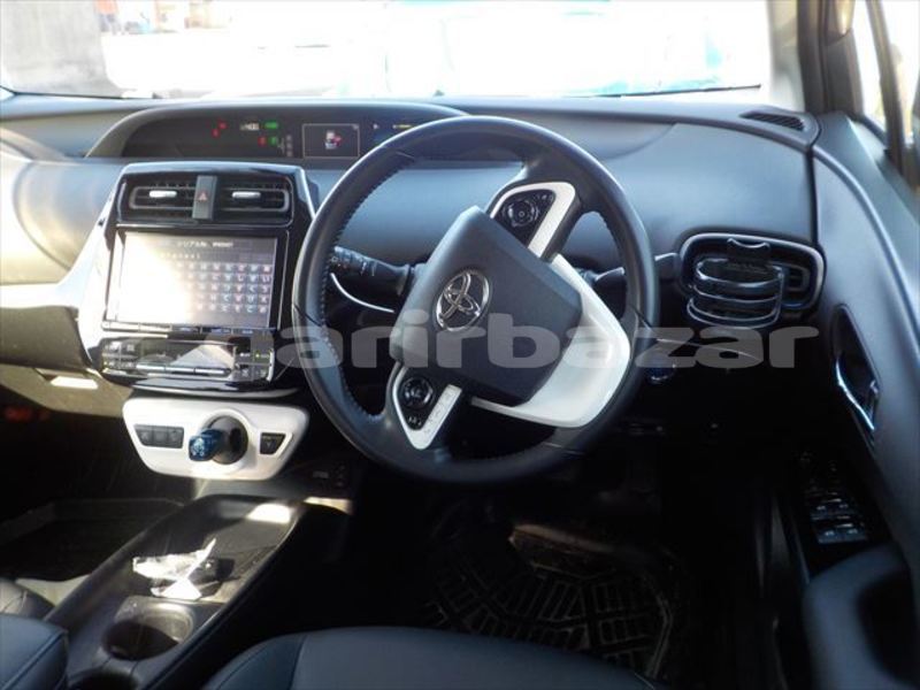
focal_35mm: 30
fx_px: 797
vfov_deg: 46.8
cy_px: 345
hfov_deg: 60.0
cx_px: 460
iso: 125
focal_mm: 4.1
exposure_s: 1/40
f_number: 3.3
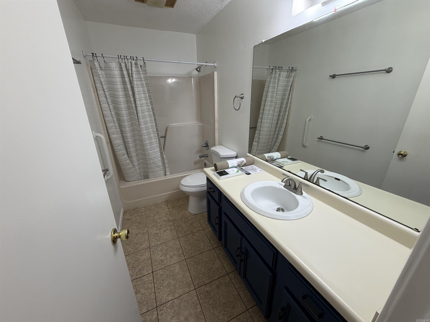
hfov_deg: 102.1
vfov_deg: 85.7
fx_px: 174
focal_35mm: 14
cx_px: 215
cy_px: 161
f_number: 2.2
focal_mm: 2.22
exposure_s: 1/120
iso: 160
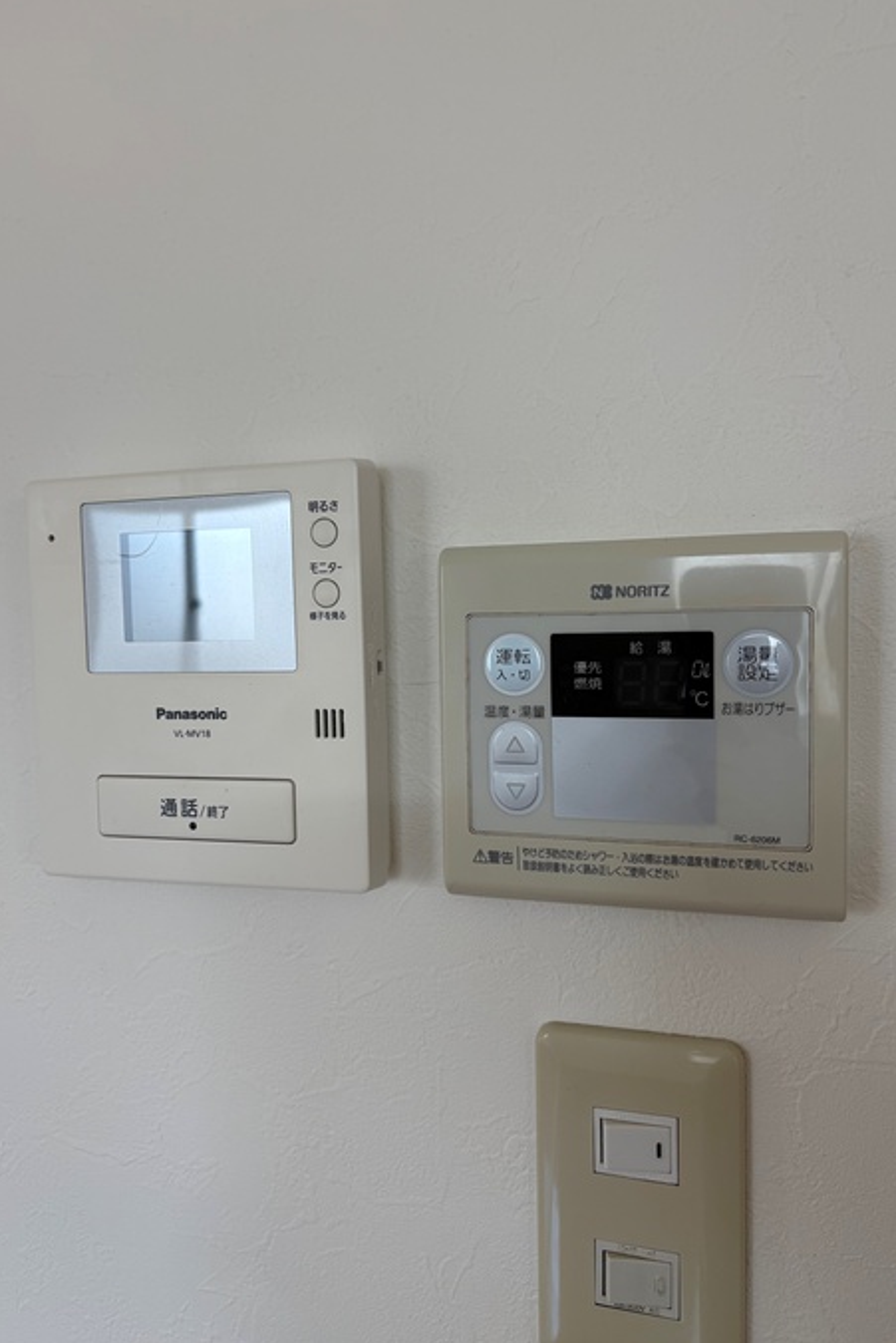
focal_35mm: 28
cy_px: 673
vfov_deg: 65.5
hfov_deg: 46.4
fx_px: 1045
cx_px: 418
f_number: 1.6
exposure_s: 1/60
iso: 80
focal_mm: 5.96
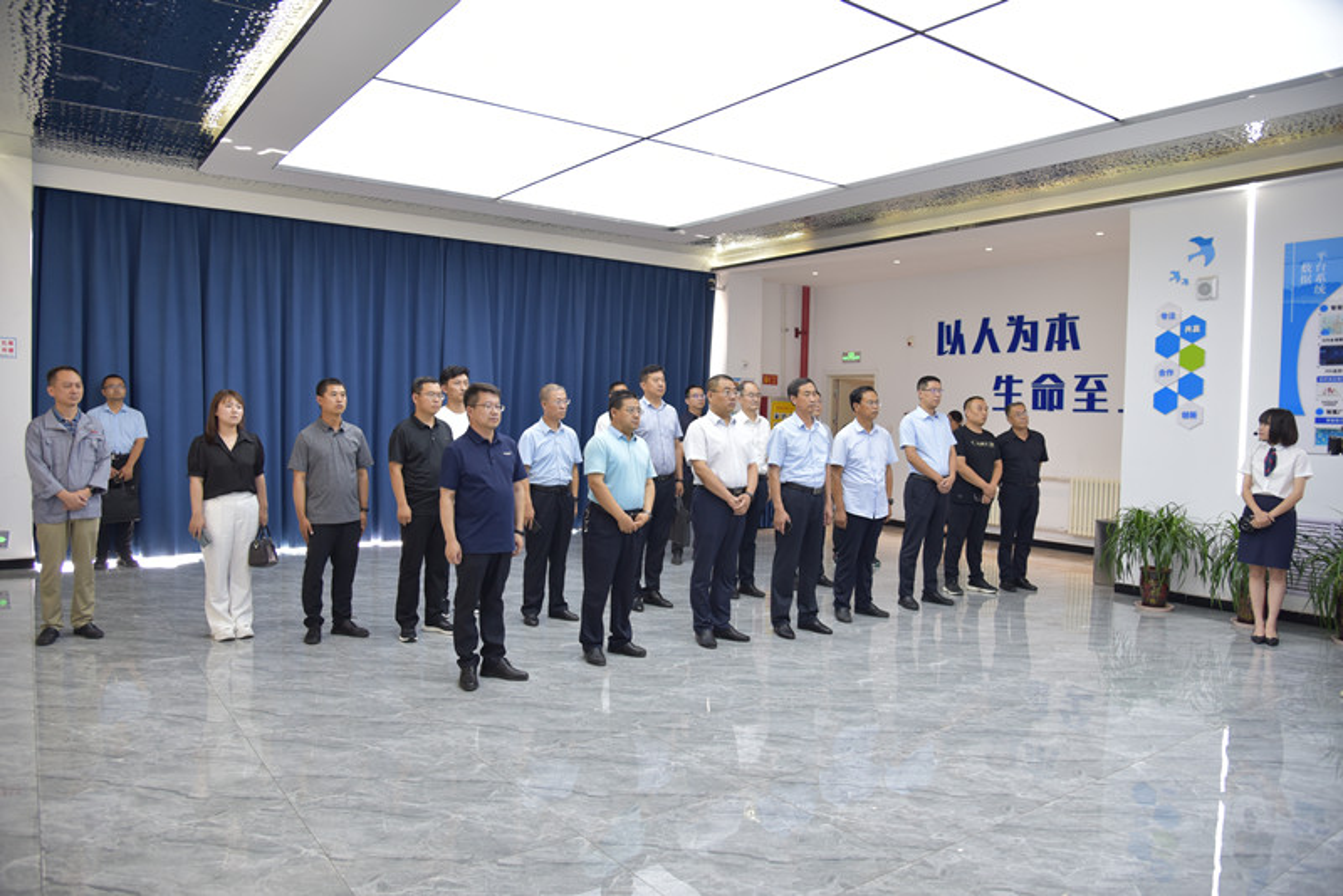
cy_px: 448
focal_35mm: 24
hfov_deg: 73.7
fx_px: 896
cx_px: 672
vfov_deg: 53.2
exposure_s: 1/80
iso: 640
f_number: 4
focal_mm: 24
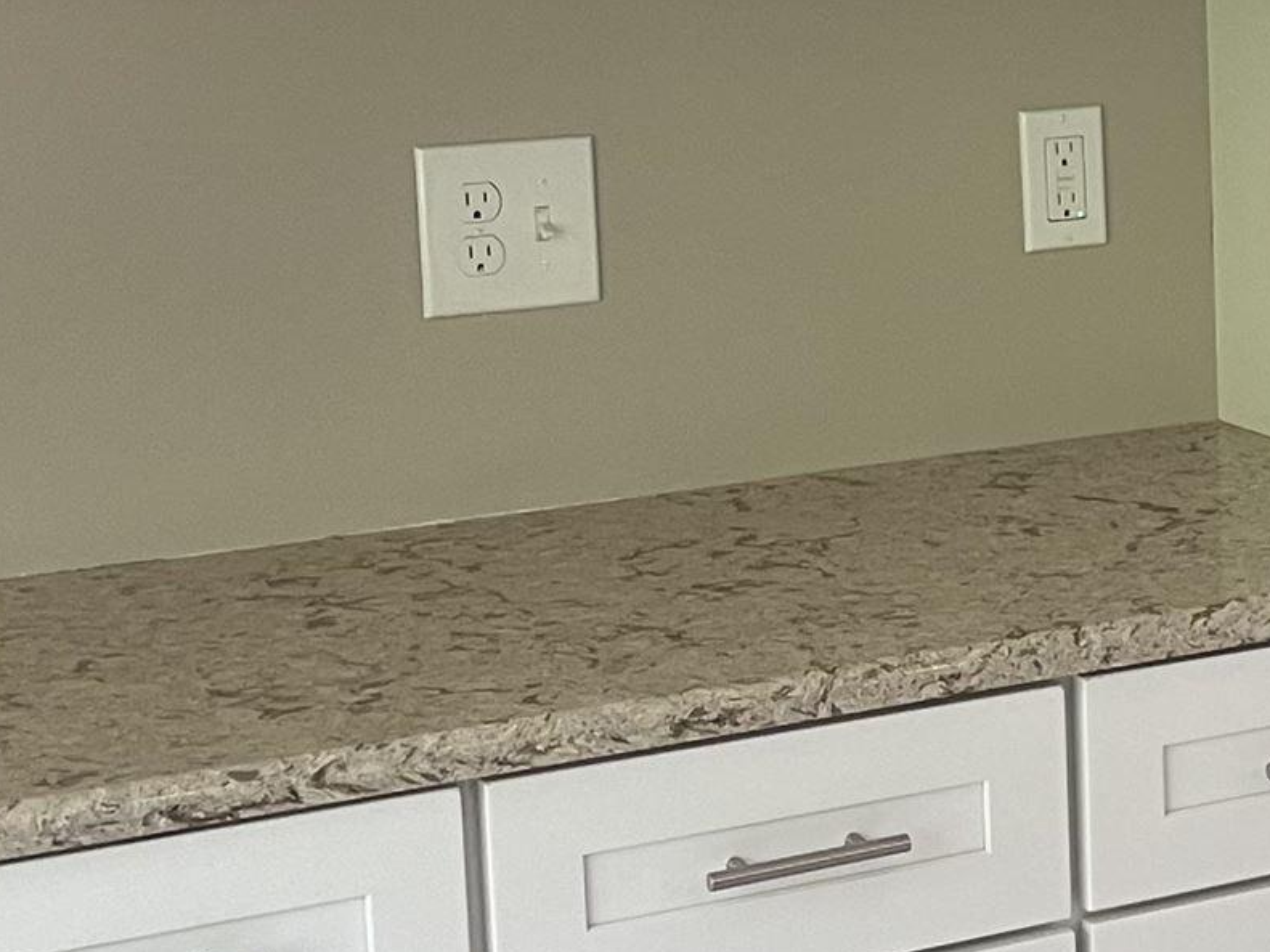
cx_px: 1830
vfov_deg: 14.6
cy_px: 254
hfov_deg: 17.7
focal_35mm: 101
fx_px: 3705
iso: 100
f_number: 1.6
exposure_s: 1/60
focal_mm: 5.1
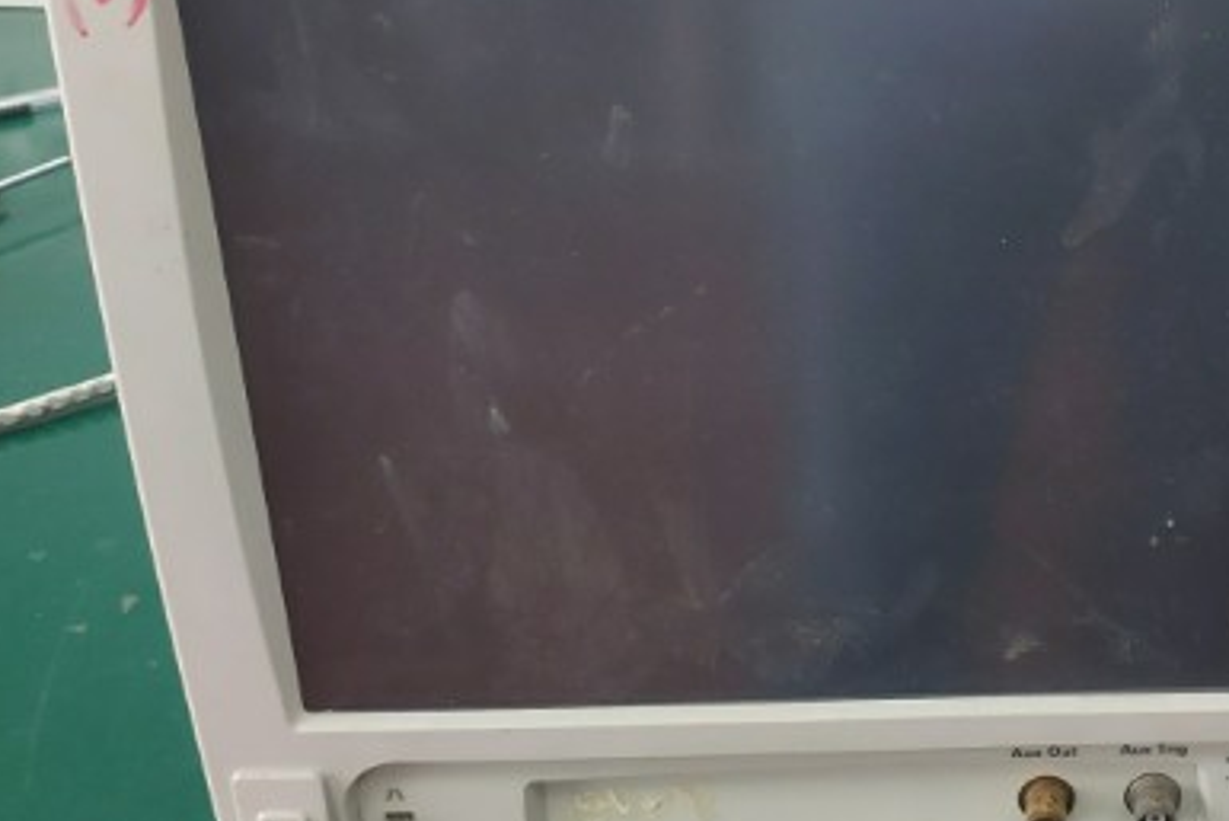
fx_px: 1742
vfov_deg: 26.3
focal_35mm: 51
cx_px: 1156
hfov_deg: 36.0
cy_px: 235
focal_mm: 4.22
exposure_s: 1/100
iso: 441
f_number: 1.8
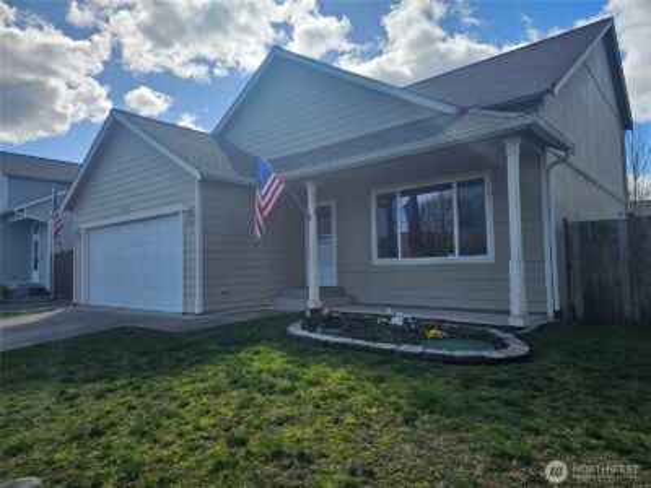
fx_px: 433
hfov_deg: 73.9
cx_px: 326
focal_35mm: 23
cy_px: 244
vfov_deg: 58.9
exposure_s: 1/864
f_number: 1.7
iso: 10
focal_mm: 6.3
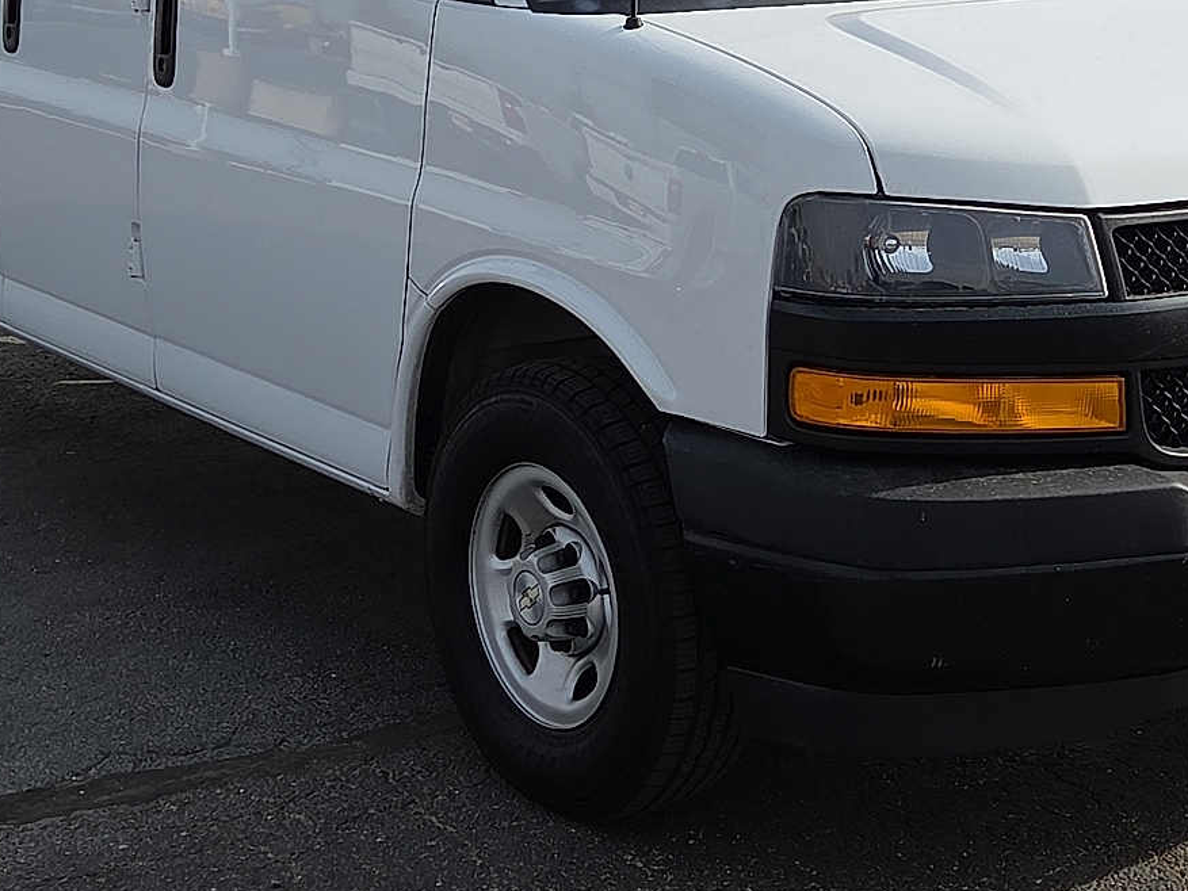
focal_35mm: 73
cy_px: 172
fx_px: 2506
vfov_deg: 19.9
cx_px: 662
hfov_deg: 26.7
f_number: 1.8
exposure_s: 1/10000
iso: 76
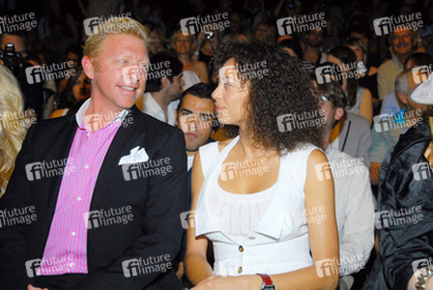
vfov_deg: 26.6
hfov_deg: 38.8
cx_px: 216
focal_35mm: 51
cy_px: 145
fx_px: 614
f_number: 4.5
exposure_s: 1/100
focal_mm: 34
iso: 400
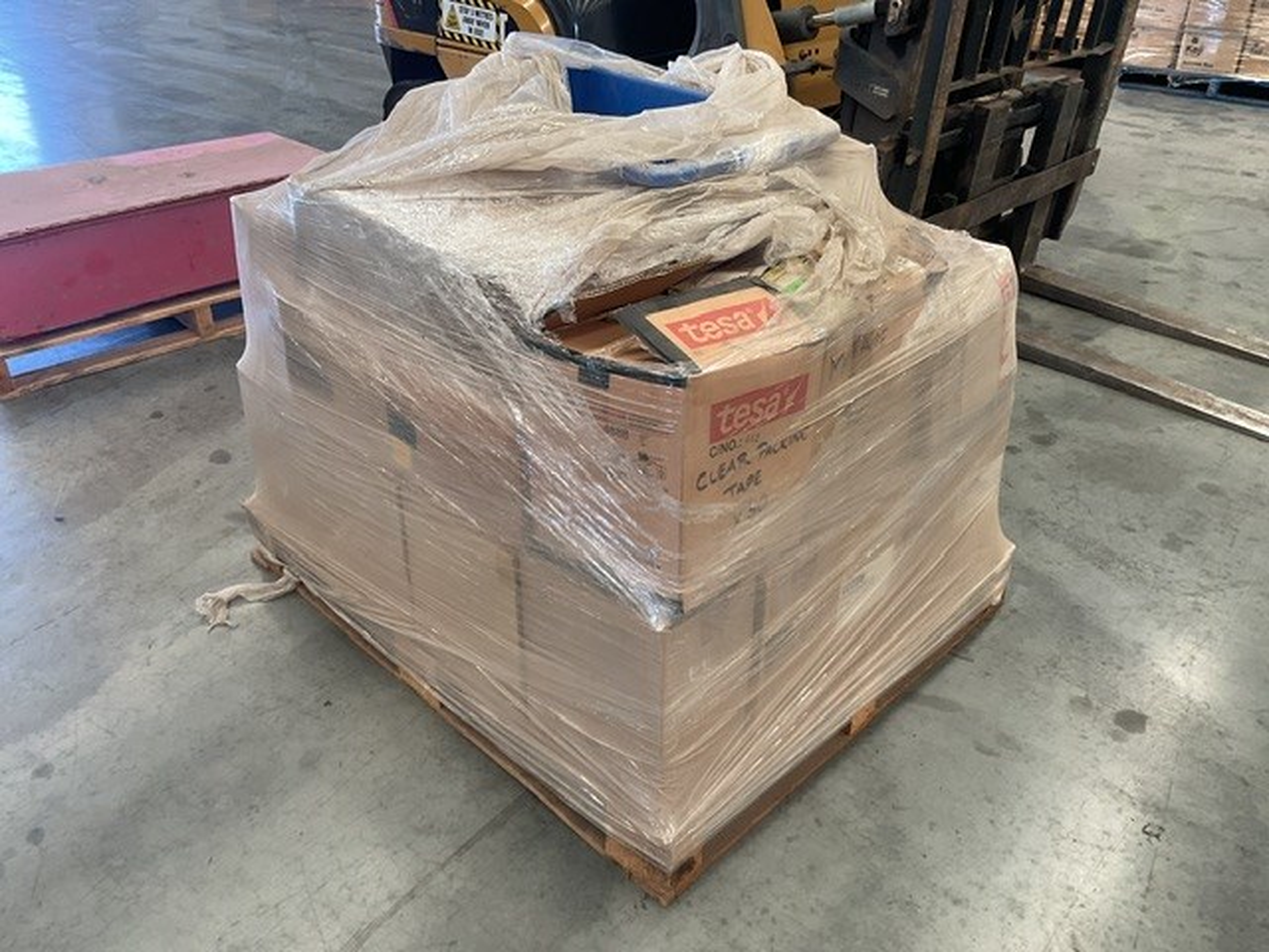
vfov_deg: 48.2
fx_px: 1063
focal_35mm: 29
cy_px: 476
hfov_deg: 61.7
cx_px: 634
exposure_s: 1/100
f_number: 1.8
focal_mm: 3
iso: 50
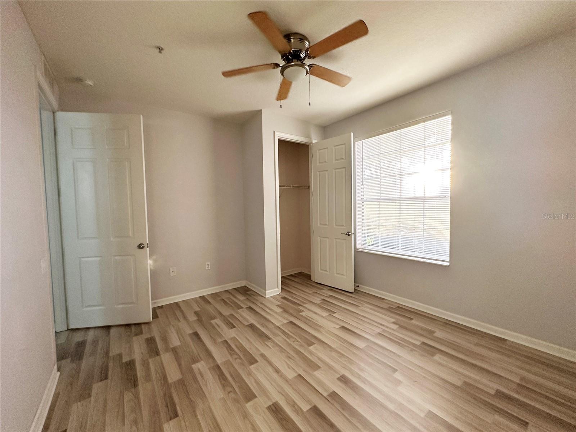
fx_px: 233
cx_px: 288
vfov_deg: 85.7
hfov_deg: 102.1
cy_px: 216
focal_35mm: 14
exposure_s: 1/99
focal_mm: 2.22
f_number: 2.2
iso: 250
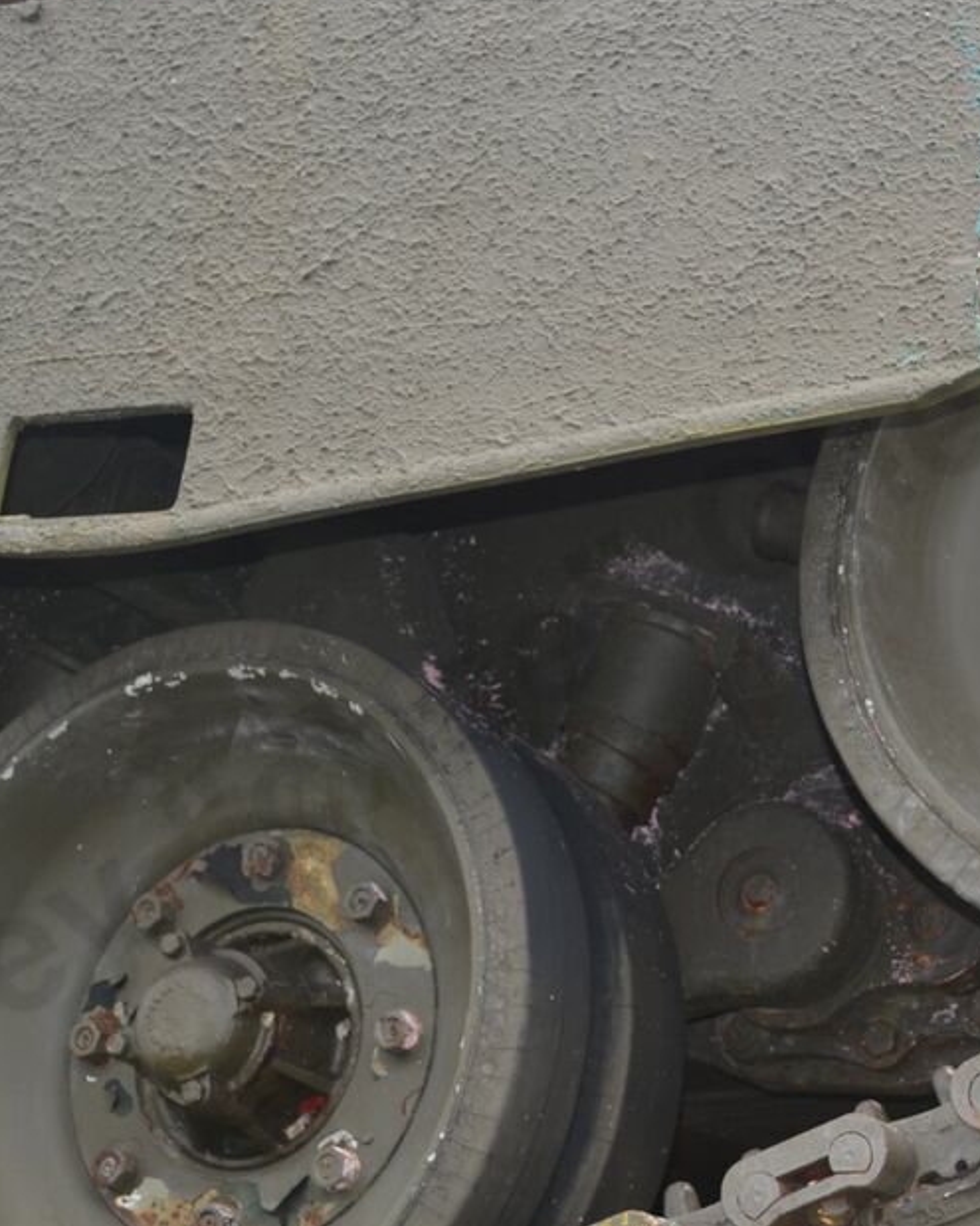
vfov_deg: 29.5
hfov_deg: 23.3
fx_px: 2321
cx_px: 849
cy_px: 468
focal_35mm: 64
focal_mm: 22
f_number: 4
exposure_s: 1/125
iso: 100
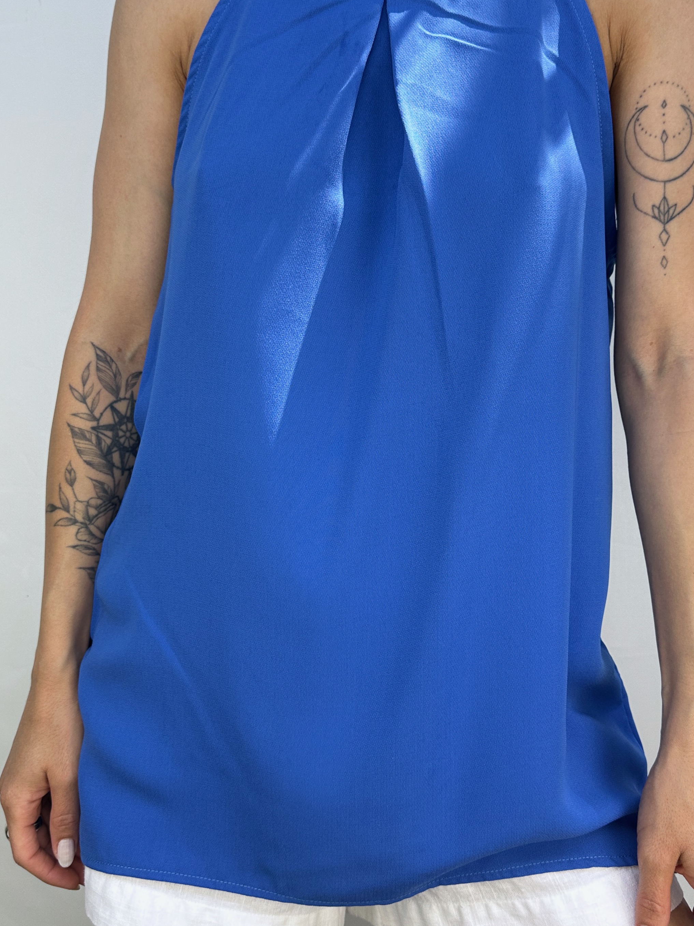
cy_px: 401
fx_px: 802
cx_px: 390
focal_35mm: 30
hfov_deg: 46.7
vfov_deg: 59.7
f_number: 1.78
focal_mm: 6.86
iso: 80
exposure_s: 1/301
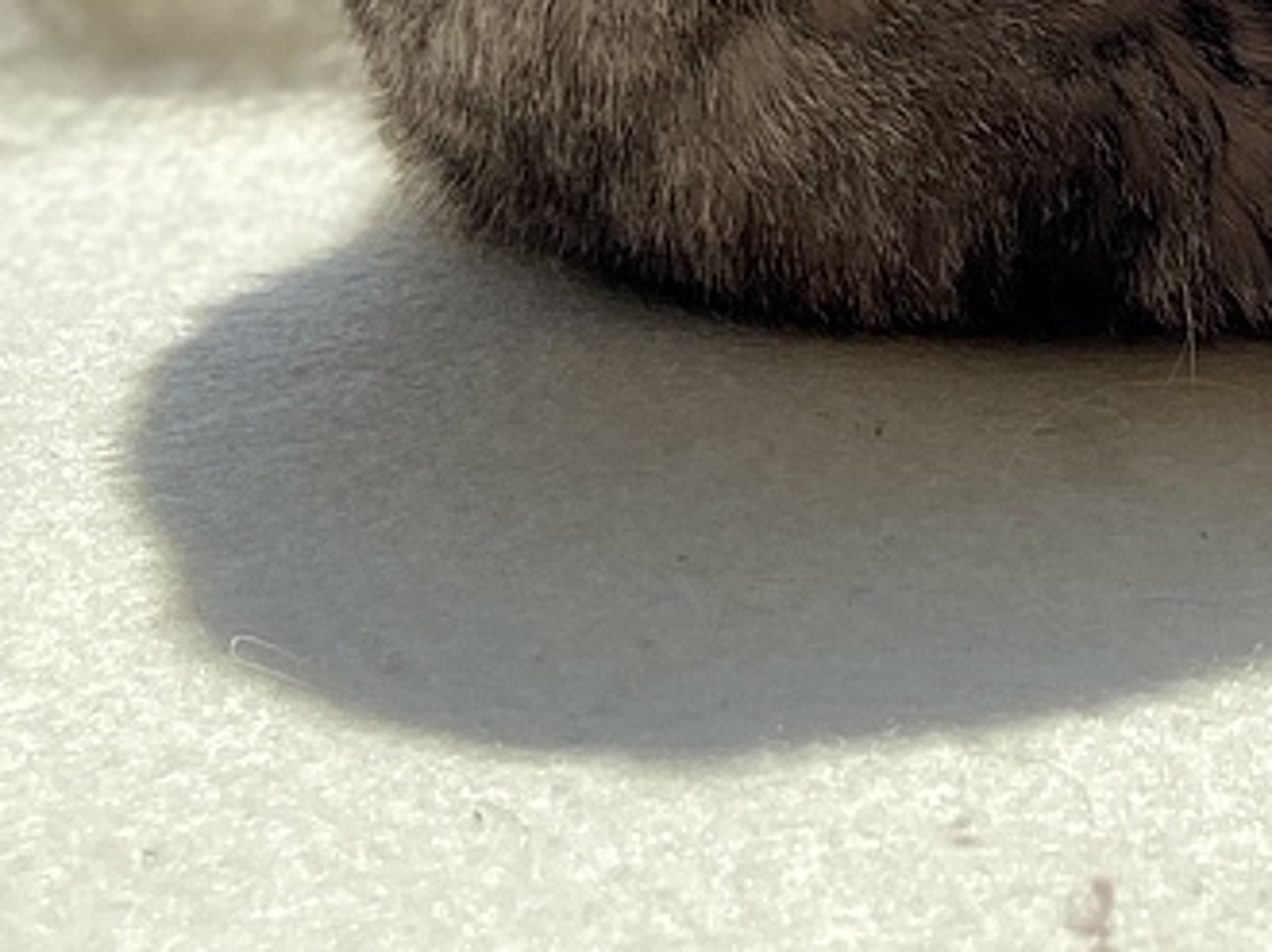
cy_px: -389
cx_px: 1607
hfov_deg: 18.3
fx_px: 3709
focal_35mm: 101
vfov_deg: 13.9
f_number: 1.8
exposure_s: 1/1996
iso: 32
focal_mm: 4.25
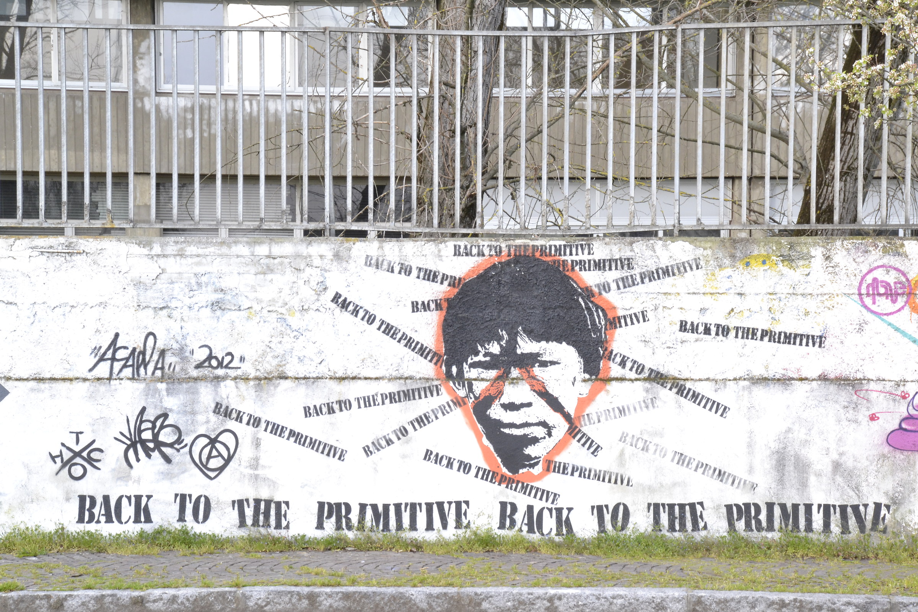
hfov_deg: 18.2
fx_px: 2869
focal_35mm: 112
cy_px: 306
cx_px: 459
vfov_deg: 12.2
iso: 800
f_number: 16
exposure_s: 1/60
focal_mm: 75
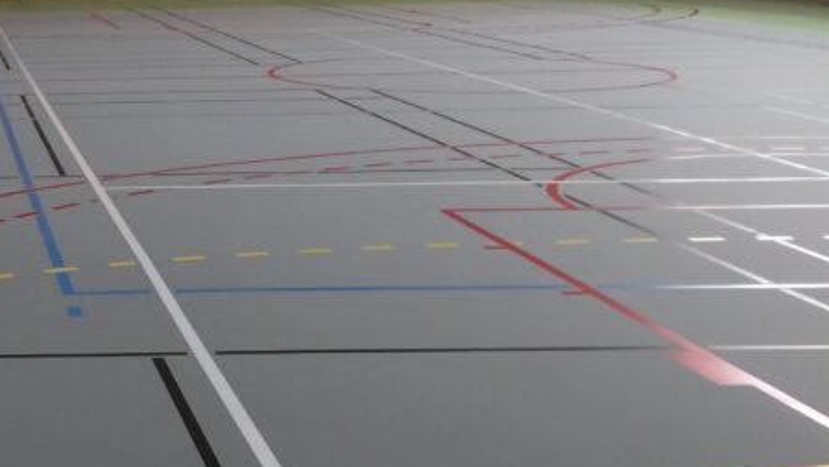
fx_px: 1583
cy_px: 94
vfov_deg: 16.7
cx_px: -98
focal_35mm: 72
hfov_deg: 26.8
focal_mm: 4.15
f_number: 2.2
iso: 50
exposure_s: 1/33
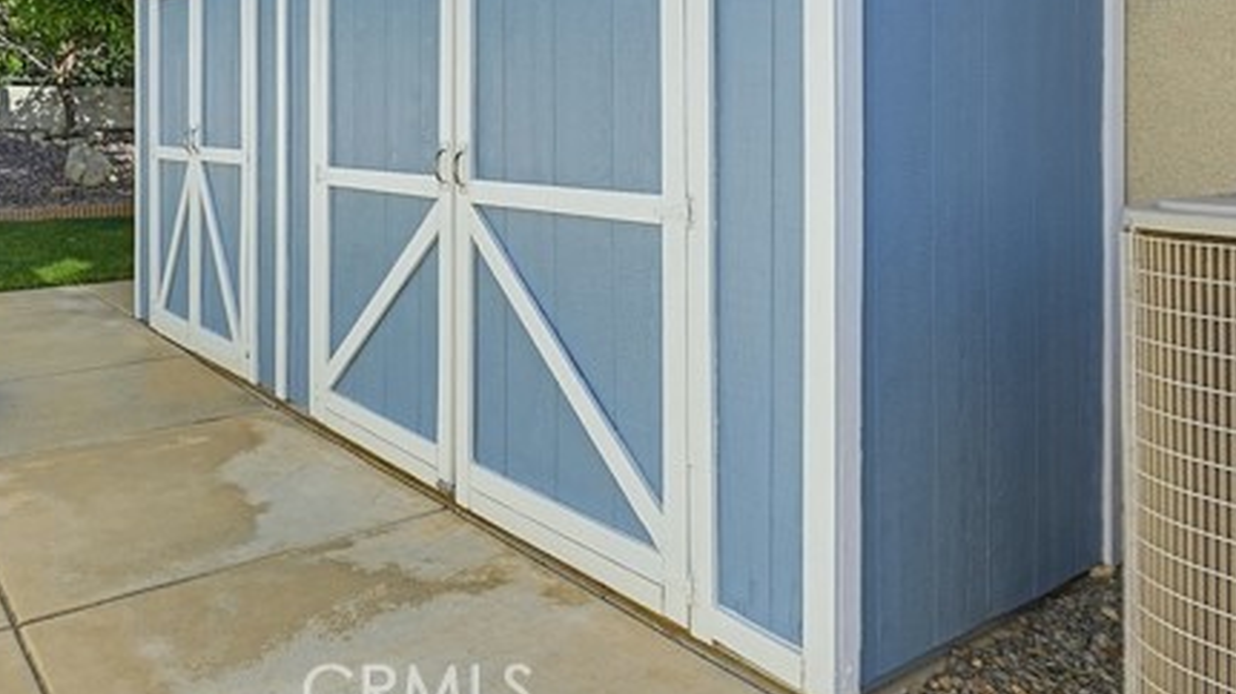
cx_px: 376
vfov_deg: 39.5
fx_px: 917
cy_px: 120
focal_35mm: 28
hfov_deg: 65.4
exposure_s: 1/6400
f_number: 5
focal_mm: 12
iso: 400
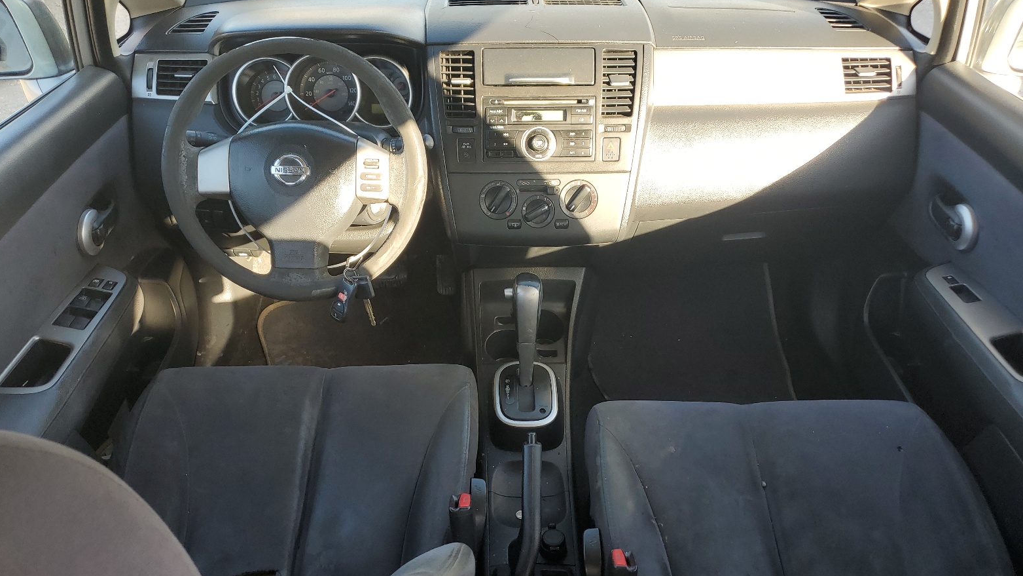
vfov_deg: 40.1
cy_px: 311
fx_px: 787
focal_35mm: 29
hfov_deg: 66.1
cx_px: 505
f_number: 1.5
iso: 50
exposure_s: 1/185
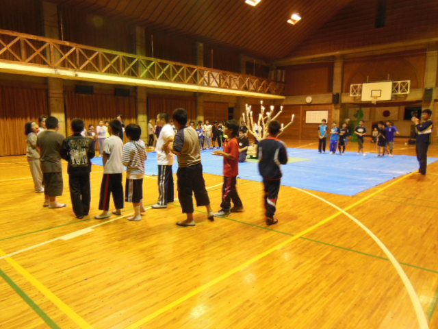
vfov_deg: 54.9
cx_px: 219
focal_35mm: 25
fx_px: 316
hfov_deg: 69.4
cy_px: 164
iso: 400
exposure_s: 1/15
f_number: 3.5
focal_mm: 4.5
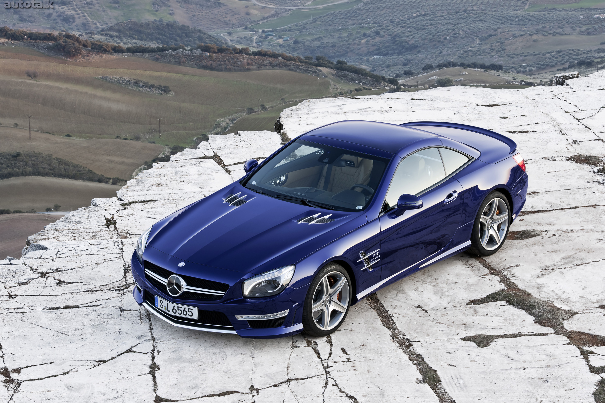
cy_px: 202
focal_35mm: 99
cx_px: 305
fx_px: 1664
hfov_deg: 20.6
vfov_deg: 13.8
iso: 100
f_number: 13
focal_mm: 98
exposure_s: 1/4
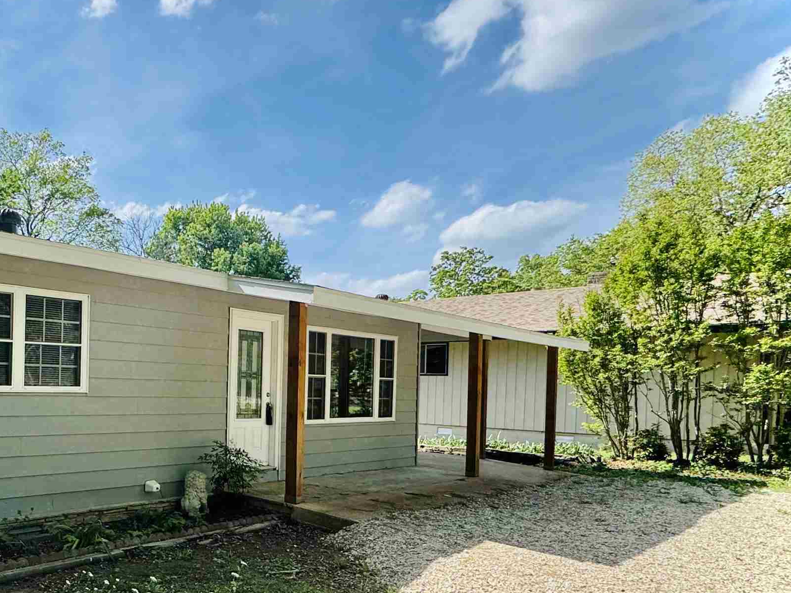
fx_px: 617
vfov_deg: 50.5
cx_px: 78
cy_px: 391
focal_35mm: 27
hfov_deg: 56.4
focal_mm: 2.22
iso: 40
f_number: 2.2
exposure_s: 1/910
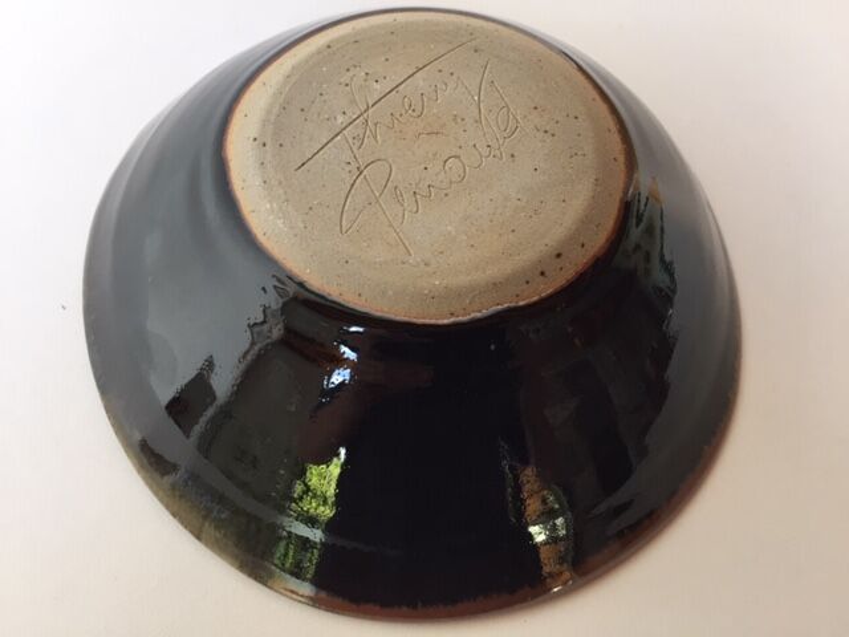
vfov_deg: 48.2
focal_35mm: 29
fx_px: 711
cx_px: 424
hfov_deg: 61.7
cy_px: 318
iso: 50
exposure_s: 1/33
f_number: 2.2
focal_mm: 4.15
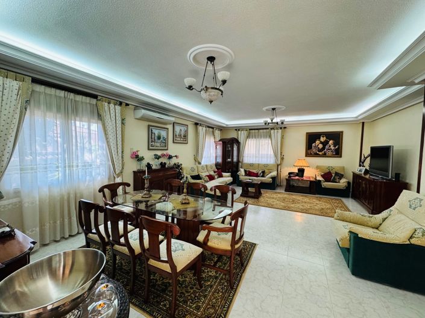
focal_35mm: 14
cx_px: 212
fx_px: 172
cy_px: 159
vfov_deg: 85.6
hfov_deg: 102.1
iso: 250
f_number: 2.2
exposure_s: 1/100
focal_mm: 2.22
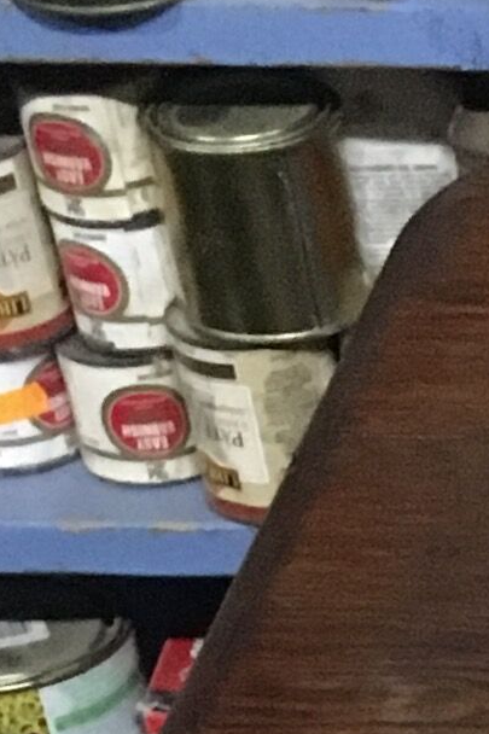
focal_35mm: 200
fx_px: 4077
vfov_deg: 8.9
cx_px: 1548
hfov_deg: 6.2
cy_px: 2000
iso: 400
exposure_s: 1/17
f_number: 2.2
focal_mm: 4.15
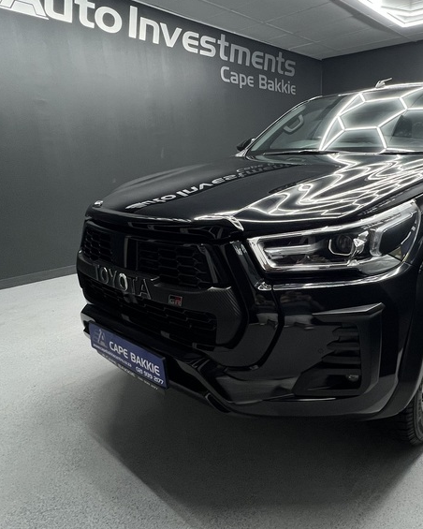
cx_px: 297
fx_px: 360
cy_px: 264
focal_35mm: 23
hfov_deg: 58.8
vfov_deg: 72.6
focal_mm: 1.57
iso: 160
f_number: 1.8
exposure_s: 1/100
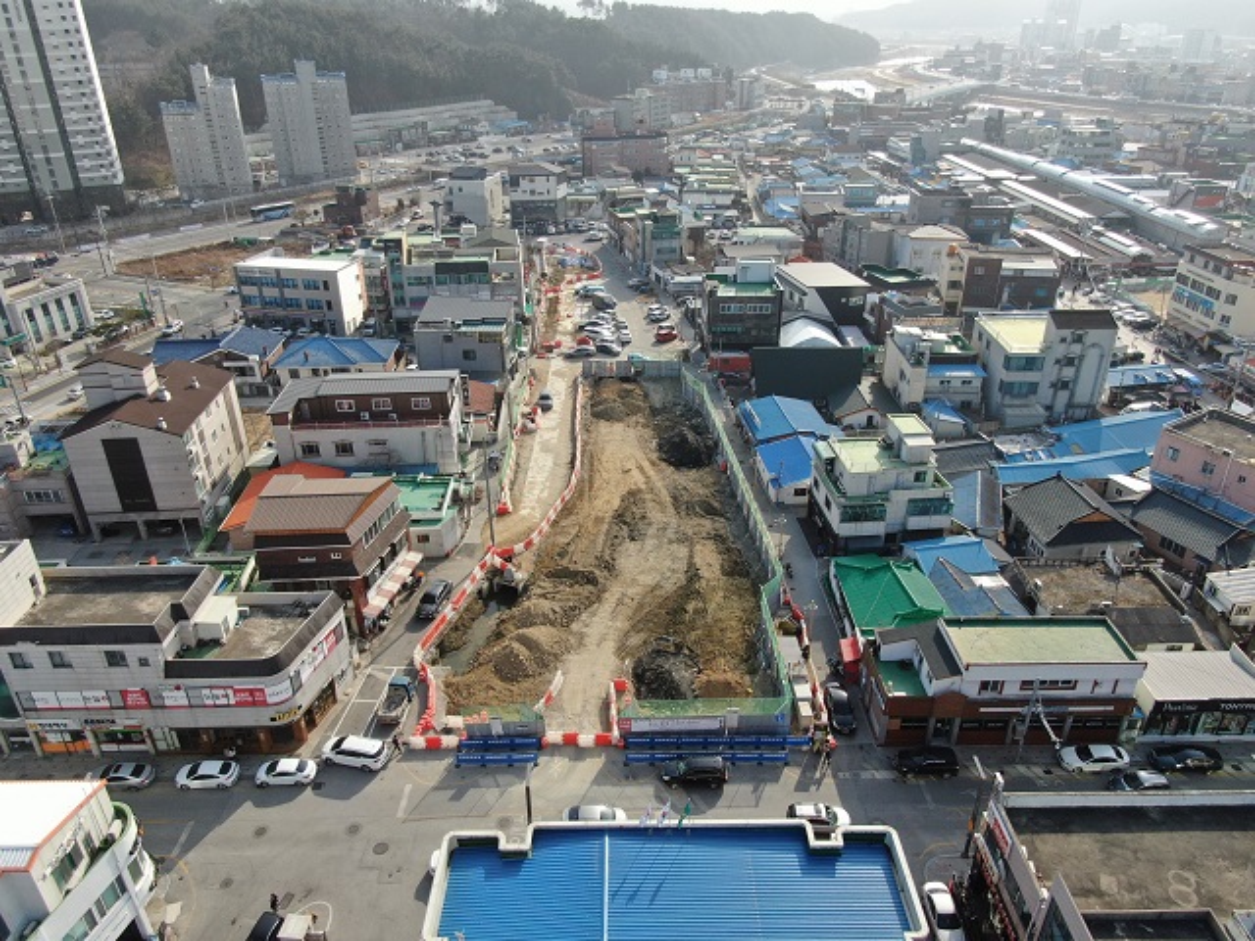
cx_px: 628
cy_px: 470
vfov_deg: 56.8
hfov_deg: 71.6
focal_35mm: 24
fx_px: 870
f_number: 2.8
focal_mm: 4.39
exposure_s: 1/800
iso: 100
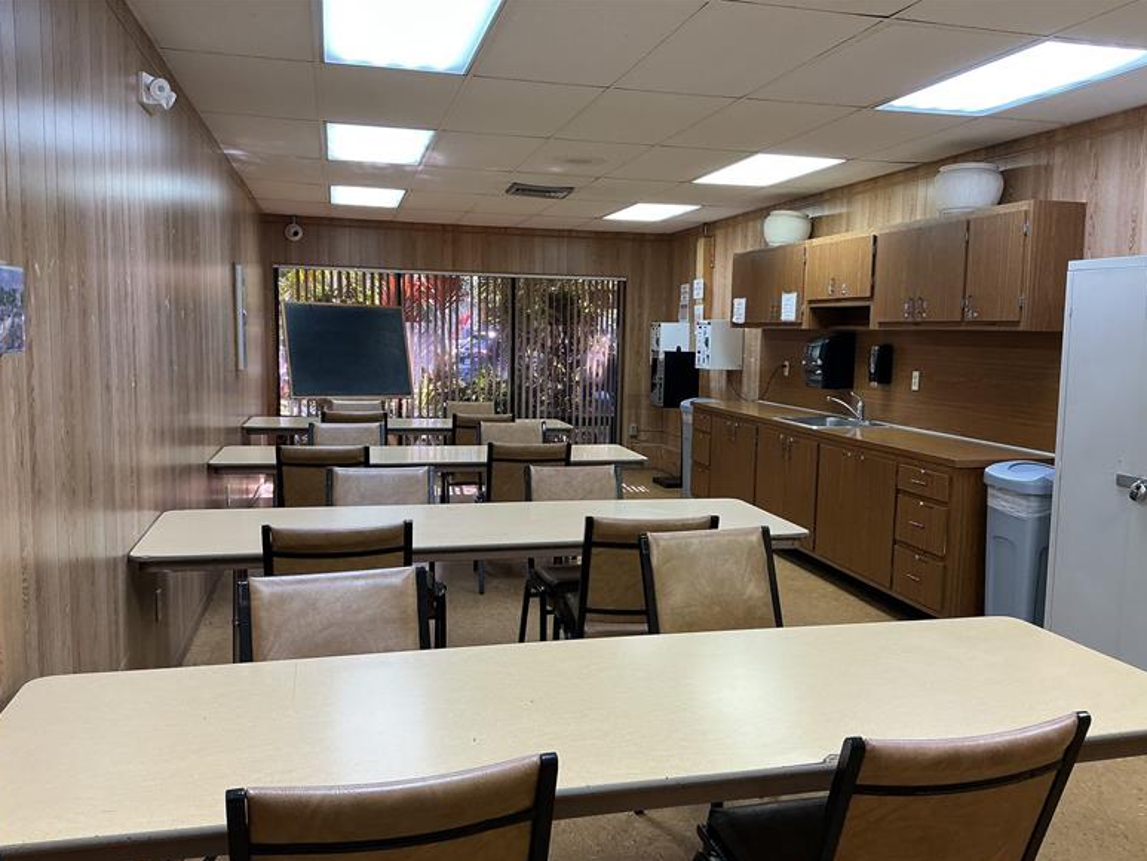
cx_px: 580
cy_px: 444
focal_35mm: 30
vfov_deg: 46.8
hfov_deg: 60.0
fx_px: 994
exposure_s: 1/60
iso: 64
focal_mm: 3
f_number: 1.8
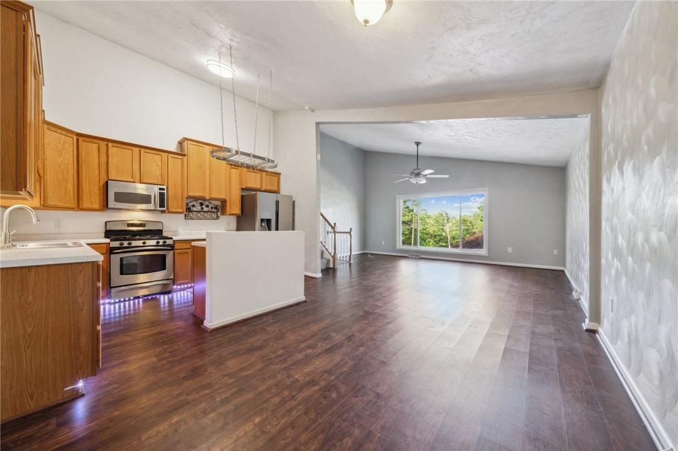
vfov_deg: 89.9
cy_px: 226
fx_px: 226
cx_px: 339
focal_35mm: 12
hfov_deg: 112.6
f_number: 11
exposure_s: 1.5
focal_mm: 12
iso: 50
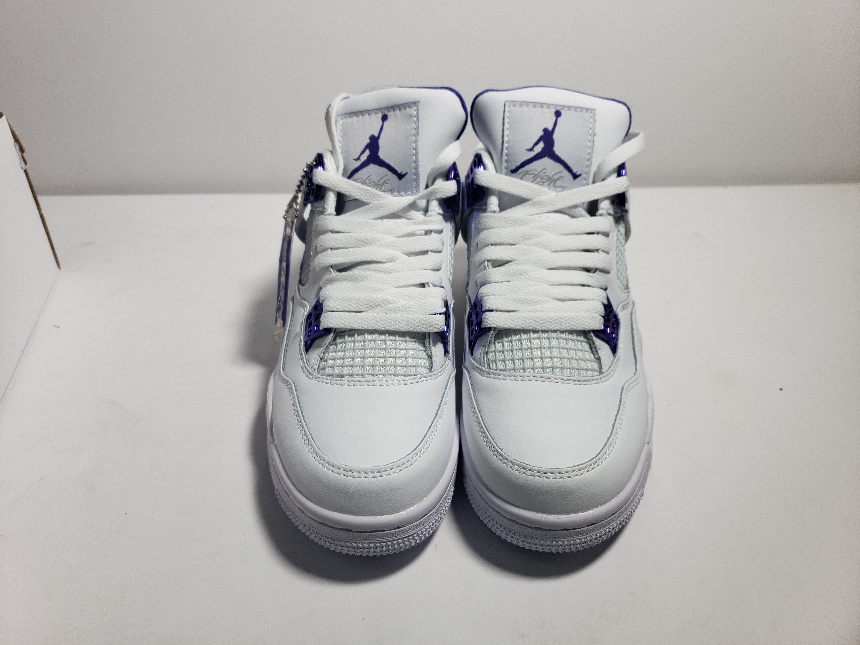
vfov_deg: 53.1
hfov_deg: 67.3
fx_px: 646
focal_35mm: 26
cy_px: 322
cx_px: 430
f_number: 1.5
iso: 50
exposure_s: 1/712
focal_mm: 4.3
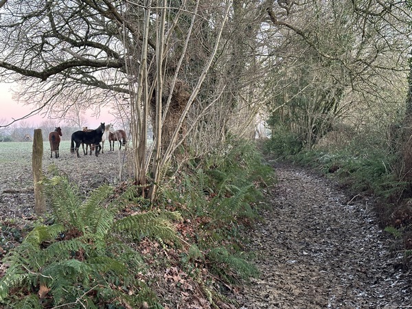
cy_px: 154
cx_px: 206
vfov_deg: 30.3
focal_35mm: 48
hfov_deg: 39.7
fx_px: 571
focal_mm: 6.86
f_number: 1.78
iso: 250
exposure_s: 1/54
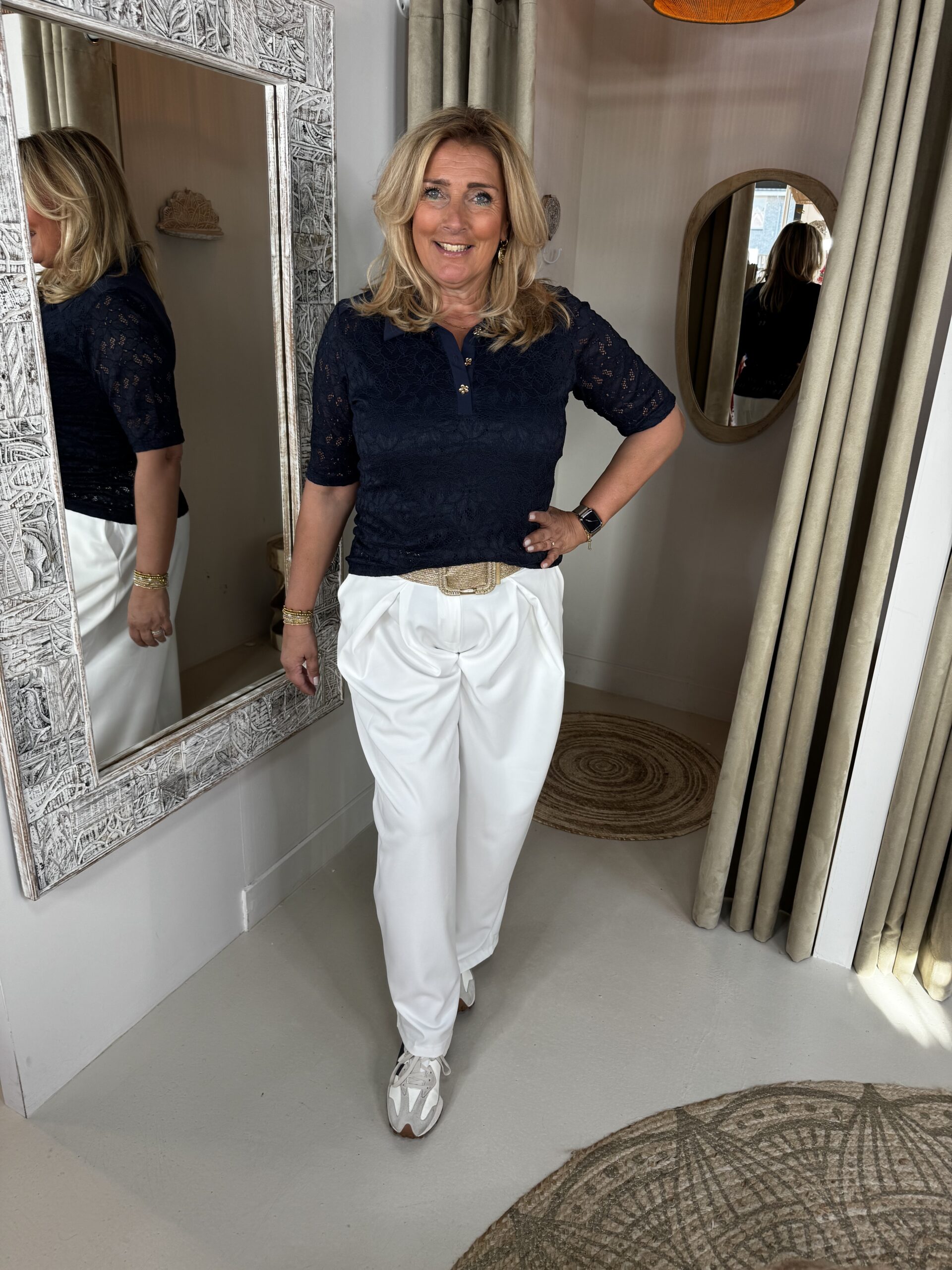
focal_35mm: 24
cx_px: 476
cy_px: 635
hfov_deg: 56.8
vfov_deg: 71.6
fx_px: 880
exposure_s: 1/100
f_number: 1.78
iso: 80
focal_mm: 6.76
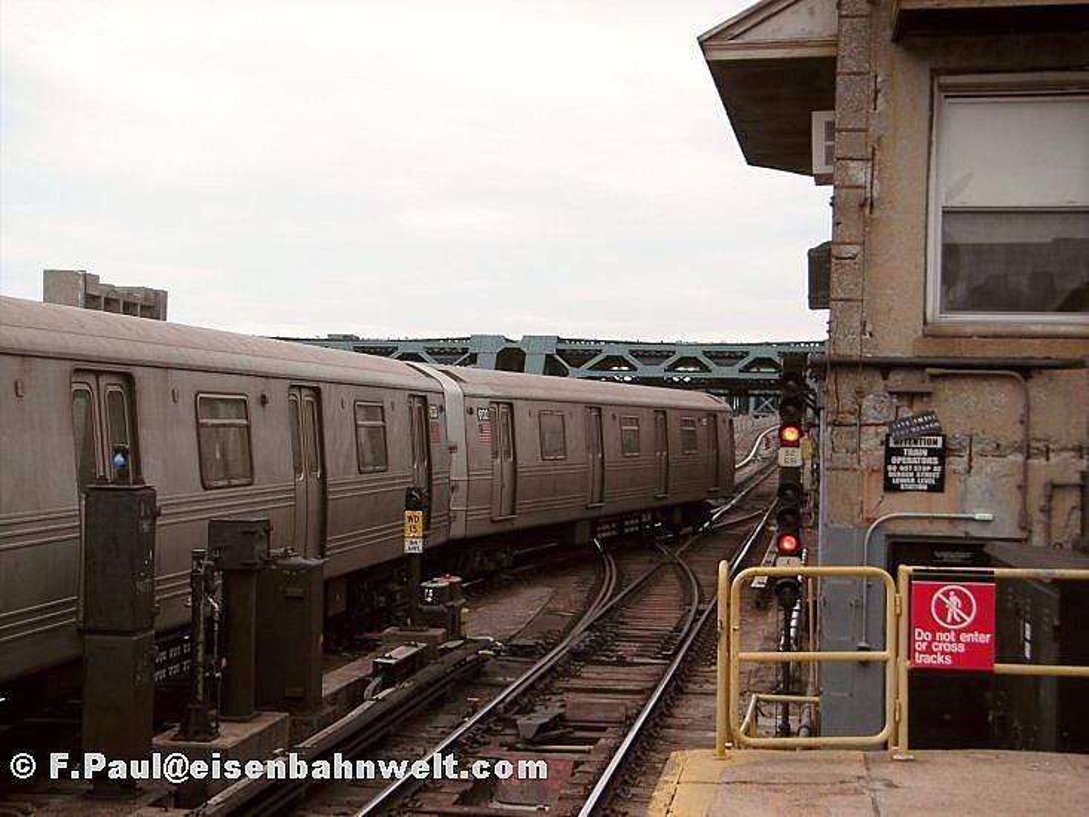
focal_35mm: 55
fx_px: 1731
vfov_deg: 26.6
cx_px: 544
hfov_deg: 34.9
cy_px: 408
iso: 50
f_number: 3.7
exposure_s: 1/250
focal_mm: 9.1
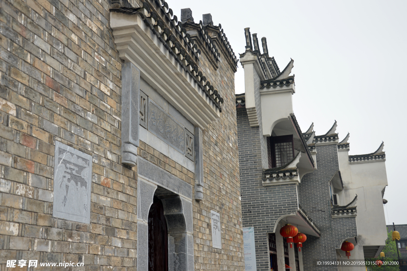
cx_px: 204
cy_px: 136
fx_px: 508
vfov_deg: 29.8
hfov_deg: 43.6
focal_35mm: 45
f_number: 5
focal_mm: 30
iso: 100
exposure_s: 1/200
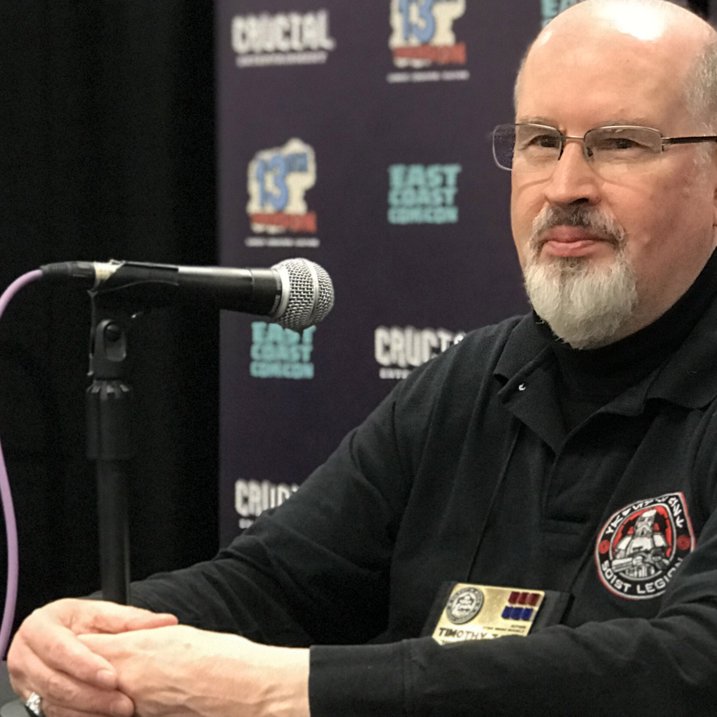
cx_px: 120
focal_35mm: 122
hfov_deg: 14.2
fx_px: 2859
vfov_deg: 14.3
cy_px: 363
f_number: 2.8
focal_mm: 6.6
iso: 500
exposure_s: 1/60
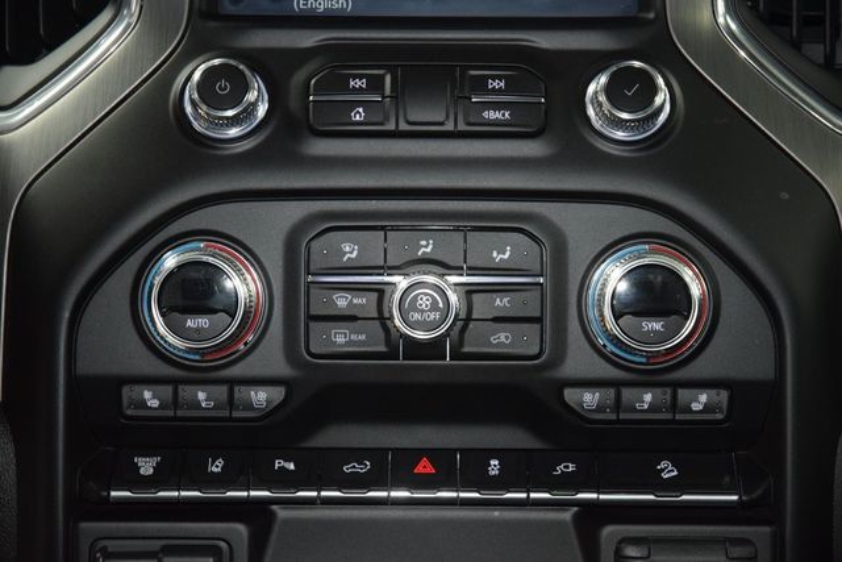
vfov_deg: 13.0
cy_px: 281
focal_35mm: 105
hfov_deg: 19.5
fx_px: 2456
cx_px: 421
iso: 2000
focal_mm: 70
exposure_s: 1/40
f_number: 4.5
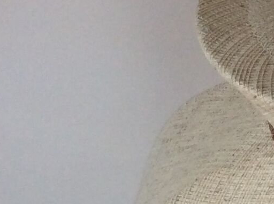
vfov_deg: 8.9
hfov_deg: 11.7
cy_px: 328
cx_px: 413
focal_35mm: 162
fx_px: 1280
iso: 40
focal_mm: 3.3
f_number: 2.4
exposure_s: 1/33
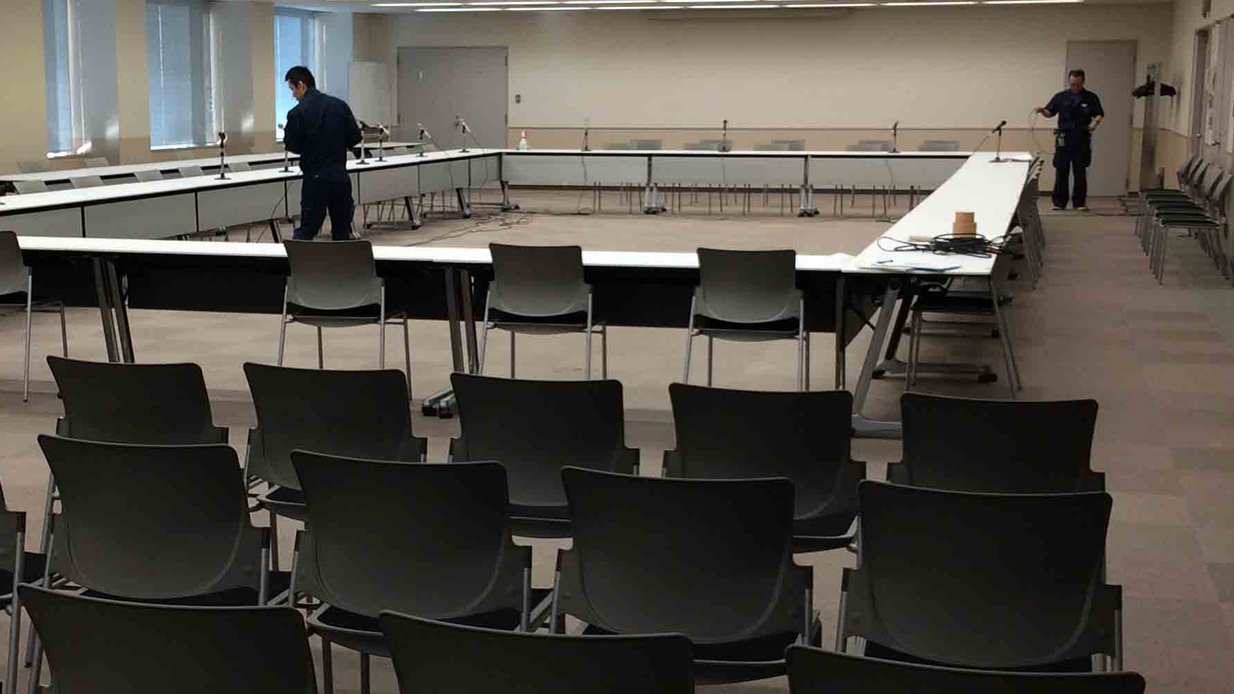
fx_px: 1898
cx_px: 482
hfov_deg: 35.9
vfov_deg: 20.7
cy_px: 417
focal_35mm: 58
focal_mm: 4.15
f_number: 2.2
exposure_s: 1/60
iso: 40
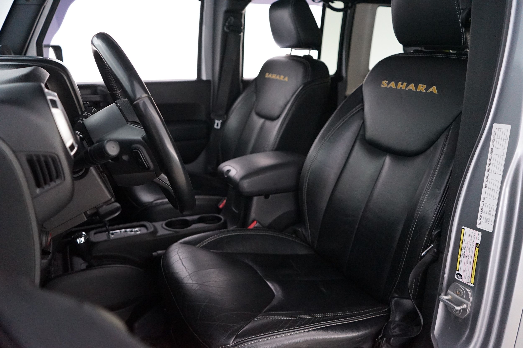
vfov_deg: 46.3
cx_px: 262
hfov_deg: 65.5
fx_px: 406
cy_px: 174
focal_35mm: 28
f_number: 3.5
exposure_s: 1/50
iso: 6400
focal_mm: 28
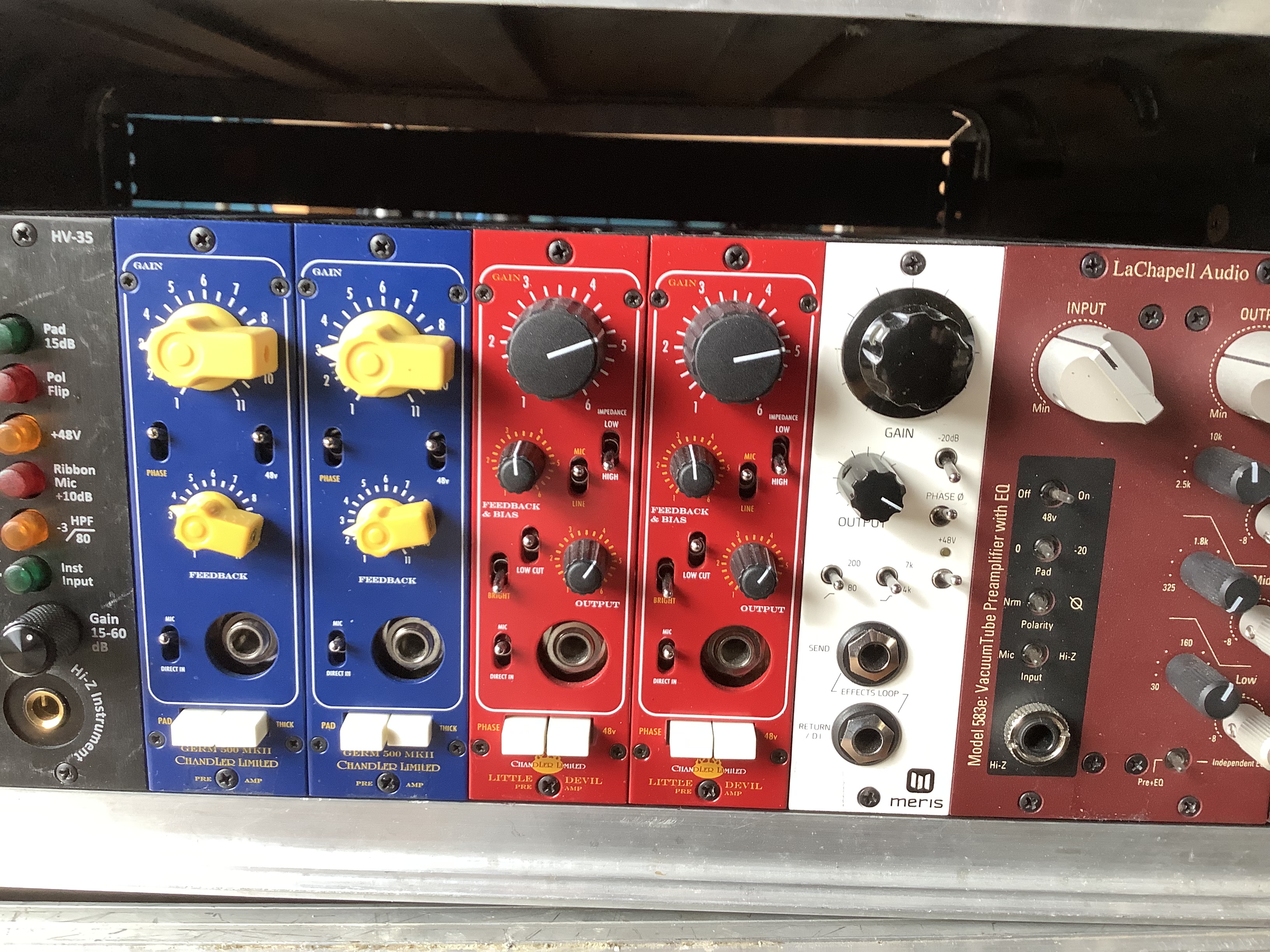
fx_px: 1137
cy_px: 476
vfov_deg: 45.4
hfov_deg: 58.4
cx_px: 635
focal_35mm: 31
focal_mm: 3.3
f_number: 2.4
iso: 100
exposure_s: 1/60
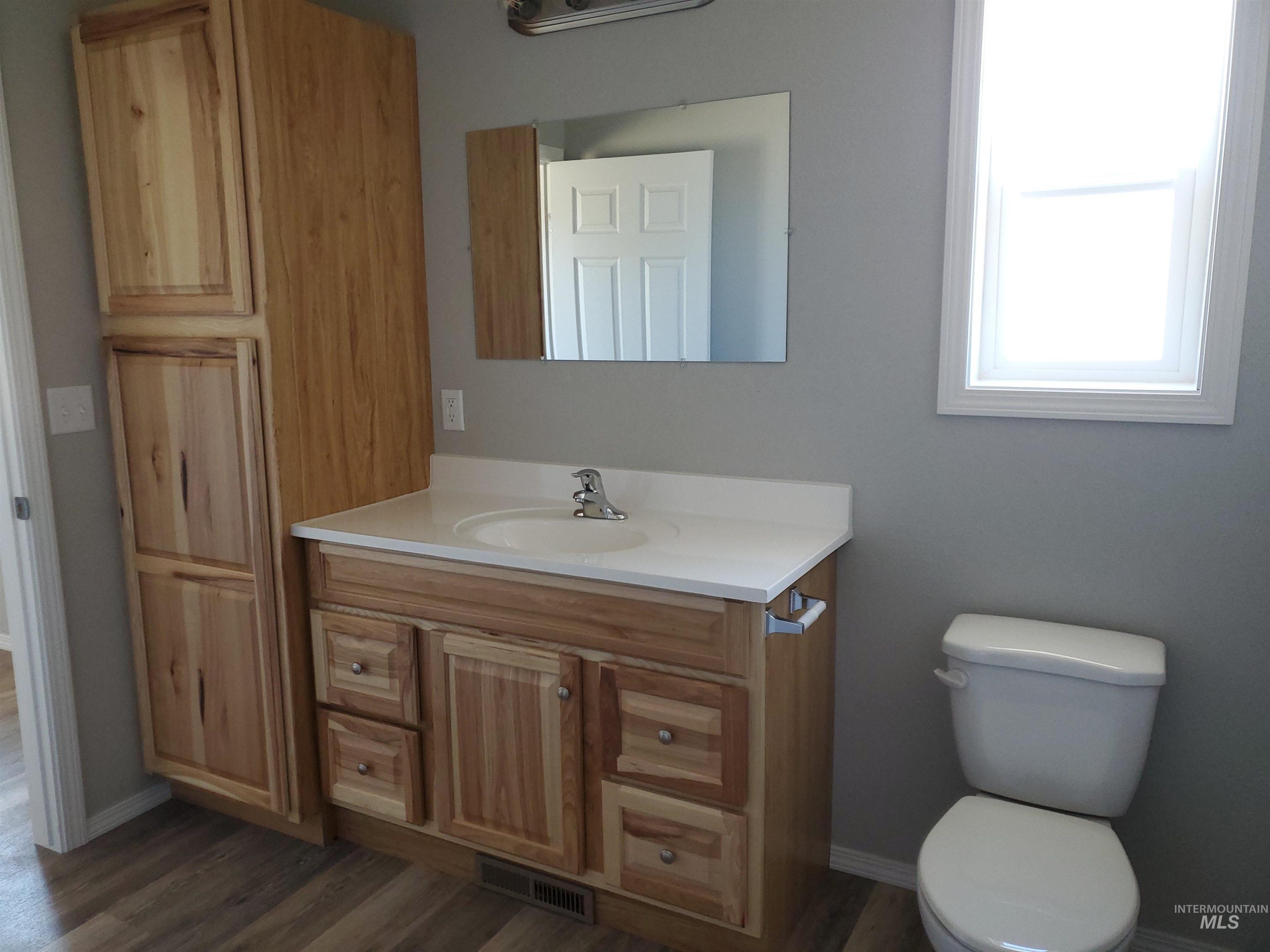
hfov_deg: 67.3
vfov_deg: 53.1
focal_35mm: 26
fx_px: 954
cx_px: 635
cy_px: 476
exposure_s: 1/50
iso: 160
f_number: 1.5
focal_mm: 4.3
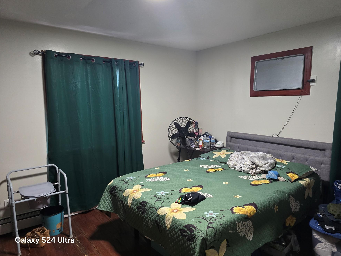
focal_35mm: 24
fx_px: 236
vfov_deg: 56.8
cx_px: 176
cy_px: 128
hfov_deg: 71.6
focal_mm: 6.3
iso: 500
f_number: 1.7
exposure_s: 1/60
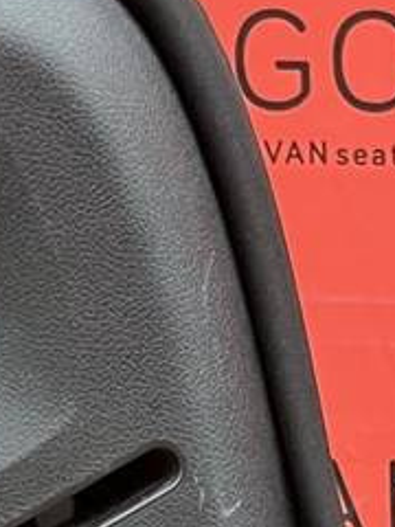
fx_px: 2632
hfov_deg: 8.4
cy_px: 1232
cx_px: 584
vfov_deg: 10.1
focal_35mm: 173
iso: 125
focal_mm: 5.1
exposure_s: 1/93
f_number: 1.6
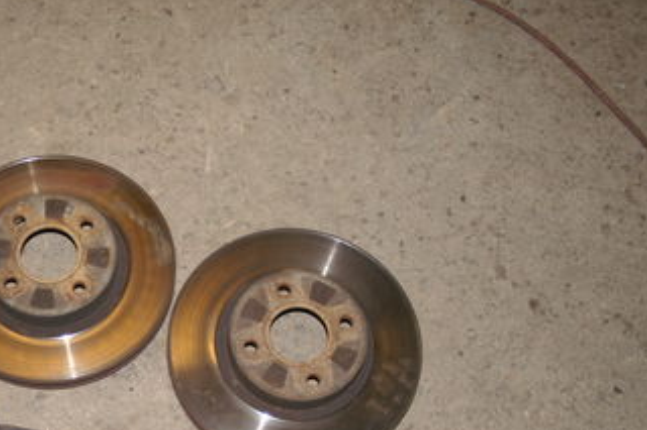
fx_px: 1078
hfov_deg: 32.3
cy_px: 406
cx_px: 107
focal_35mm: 60
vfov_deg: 22.0
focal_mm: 20
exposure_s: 1/60
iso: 400
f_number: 3.5
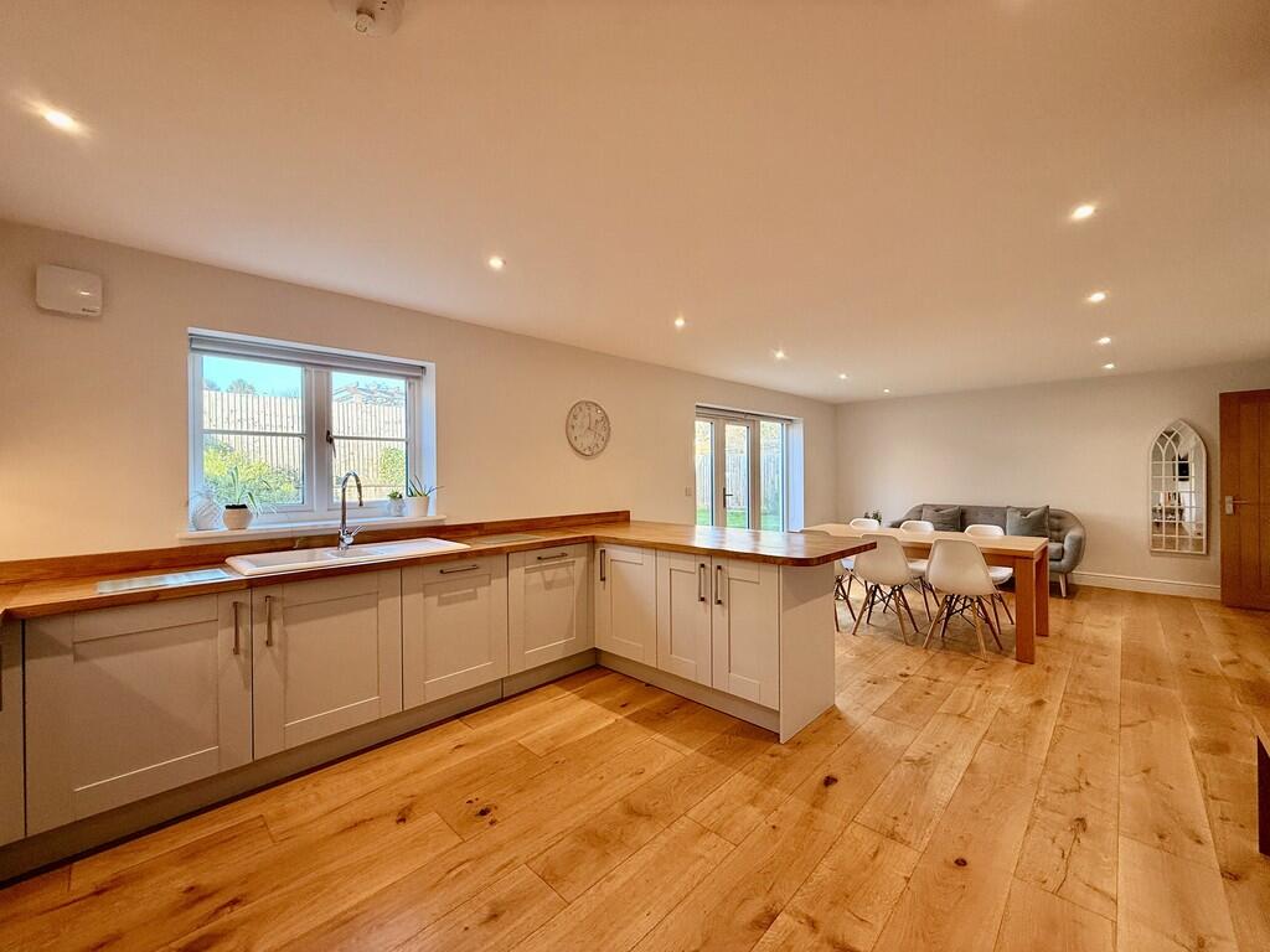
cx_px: 635
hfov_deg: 102.1
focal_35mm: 14
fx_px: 514
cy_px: 476
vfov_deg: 85.7
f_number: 2.2
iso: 80
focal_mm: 2.22
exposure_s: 1/100
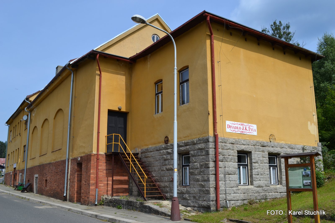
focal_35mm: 33
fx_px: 307
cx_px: 168
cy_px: 112
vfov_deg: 40.0
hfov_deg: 57.2
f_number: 8
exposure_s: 1/250
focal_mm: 22
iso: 100
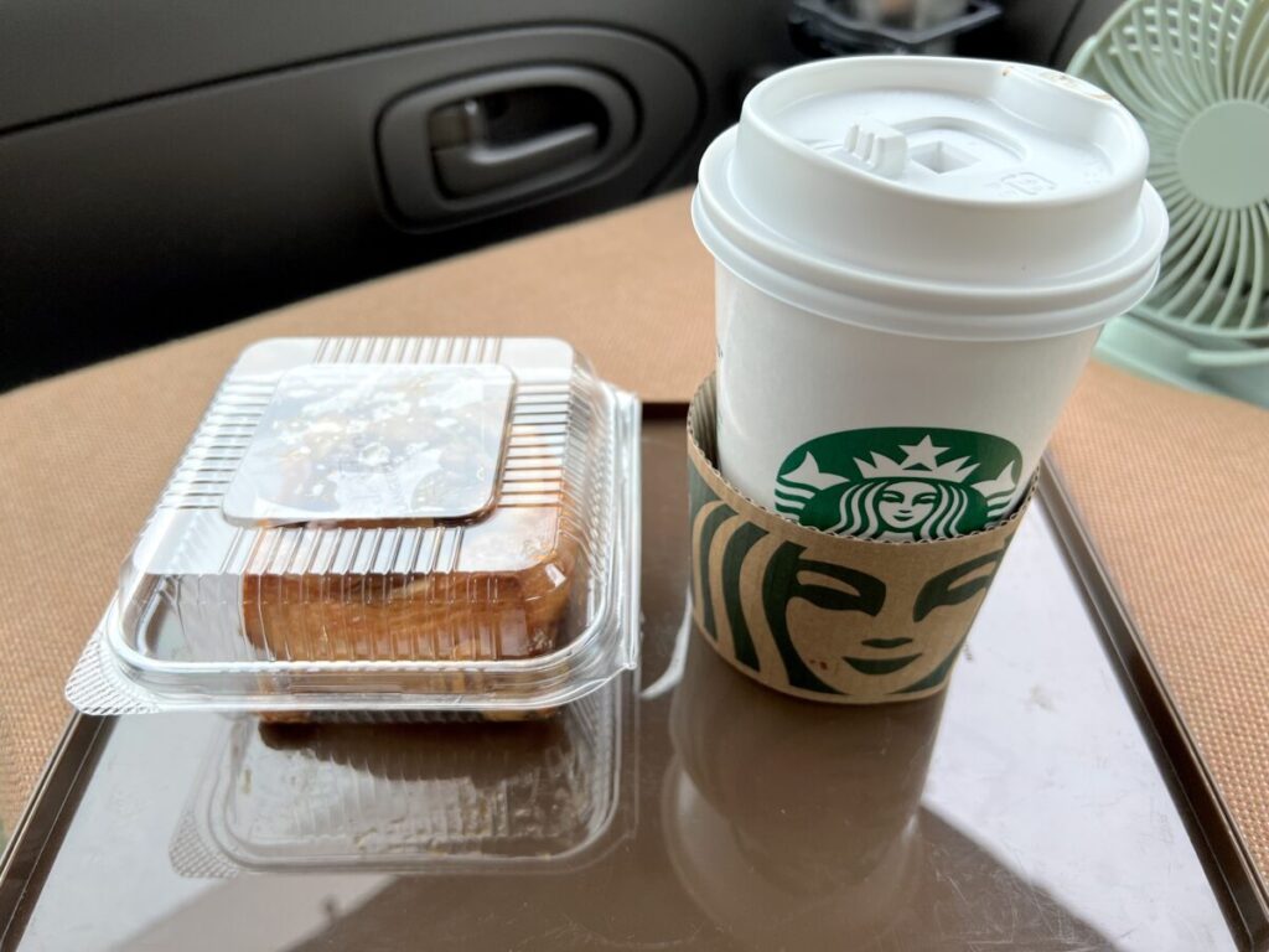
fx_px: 953
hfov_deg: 67.3
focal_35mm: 26
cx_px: 634
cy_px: 476
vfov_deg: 53.1
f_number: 1.5
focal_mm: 5.7
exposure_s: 1/121
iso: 40
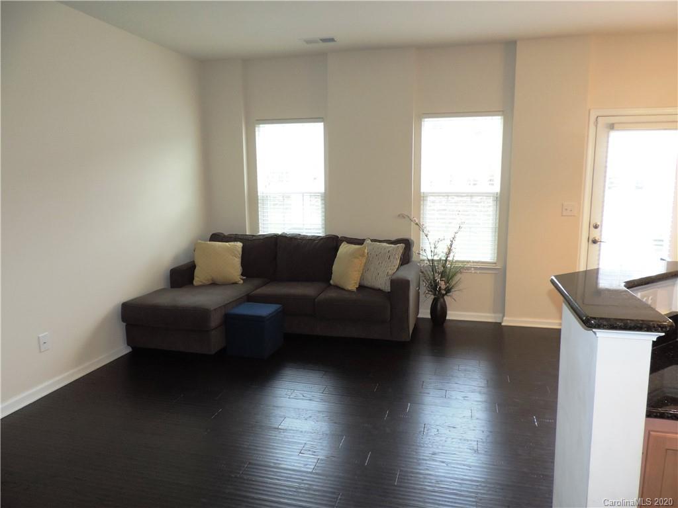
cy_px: 254
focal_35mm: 24
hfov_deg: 71.6
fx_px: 470
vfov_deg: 56.8
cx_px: 339
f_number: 3
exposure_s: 1/40
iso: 360
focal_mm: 4.3
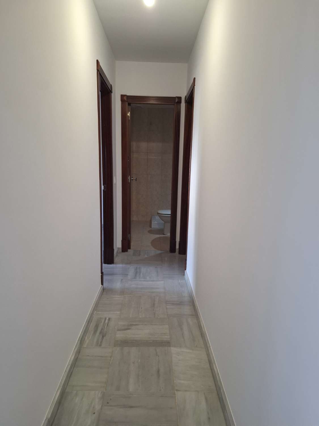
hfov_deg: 58.9
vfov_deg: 73.9
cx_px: 160
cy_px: 213
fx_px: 283
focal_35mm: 23
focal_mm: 5.54
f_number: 1.8
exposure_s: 1/100
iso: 200
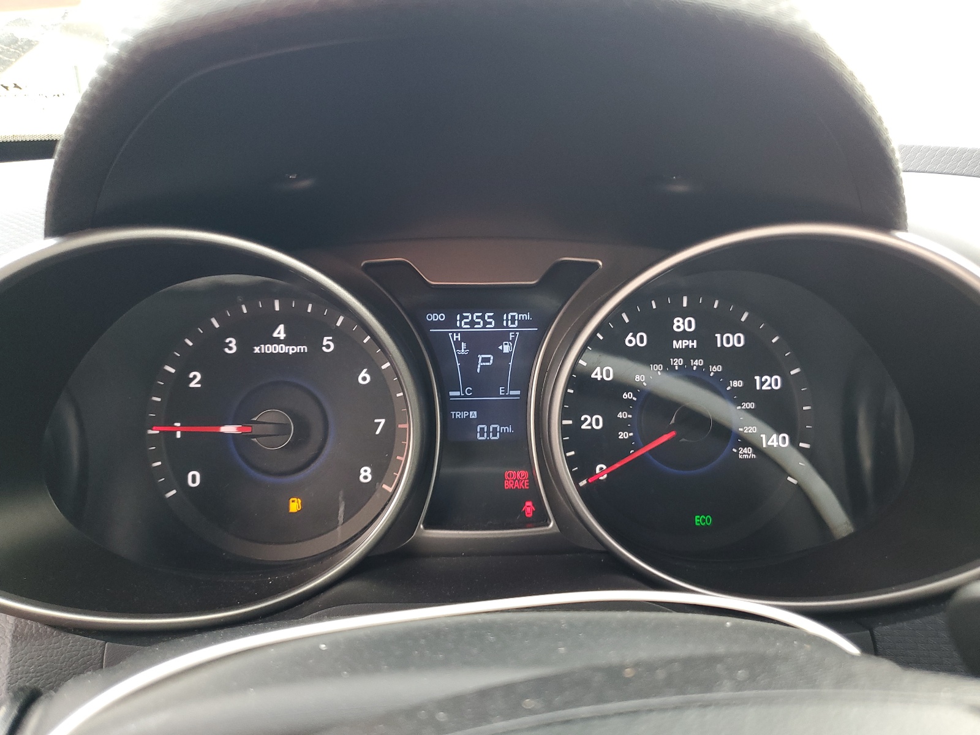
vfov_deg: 53.1
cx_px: 490
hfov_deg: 67.3
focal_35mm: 26
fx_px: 736
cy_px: 368
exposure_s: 1/60.2
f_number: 1.5
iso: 85
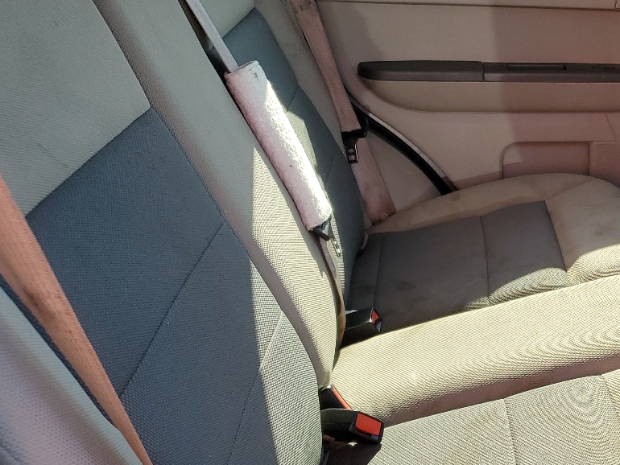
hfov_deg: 32.8
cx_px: 612
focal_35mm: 54
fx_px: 967
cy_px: 328
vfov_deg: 26.8
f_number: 1.5
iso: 50
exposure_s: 1/256
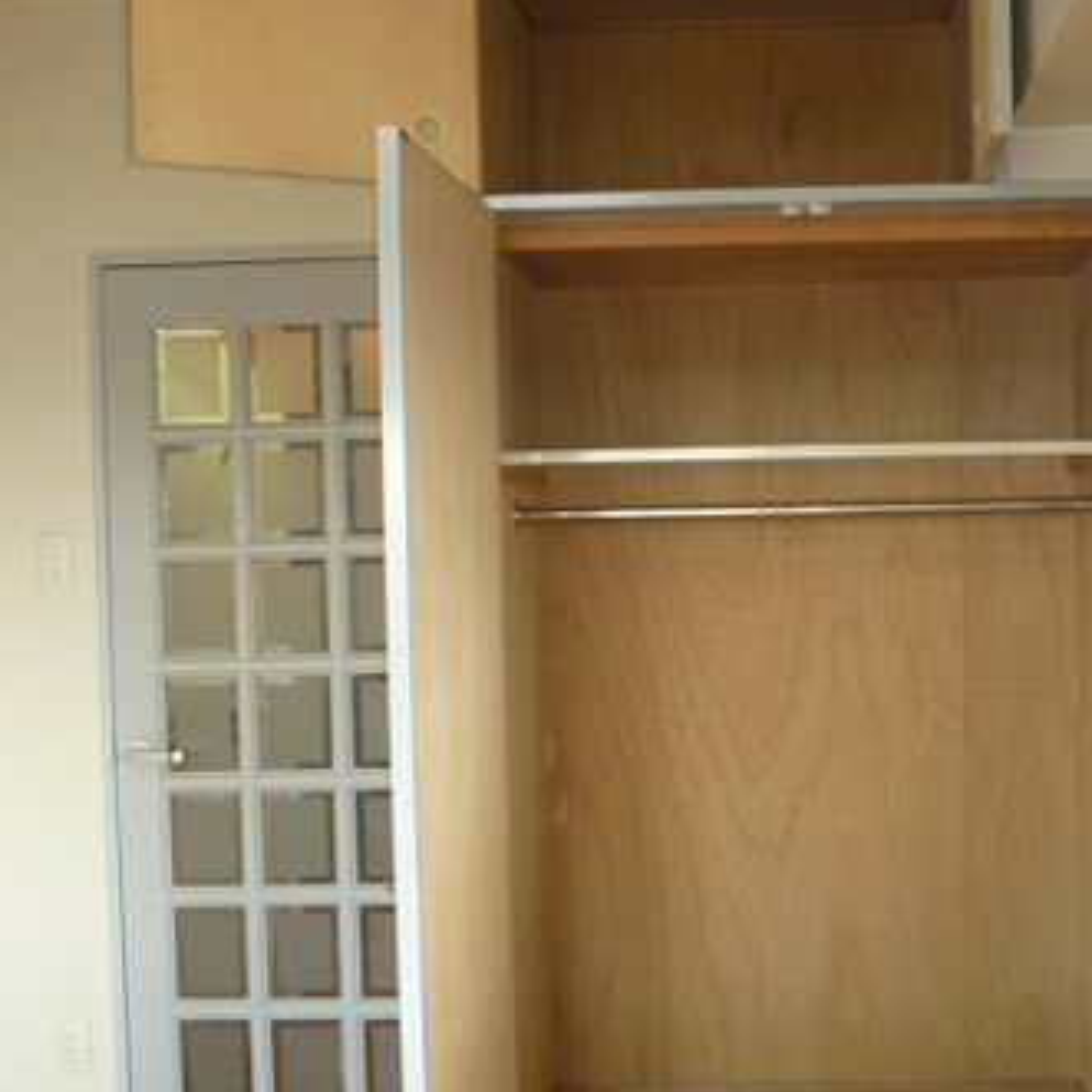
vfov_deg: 41.8
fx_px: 1428
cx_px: 765
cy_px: 574
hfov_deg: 41.1
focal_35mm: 40
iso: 160
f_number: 2.8
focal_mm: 4.5
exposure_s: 1/30
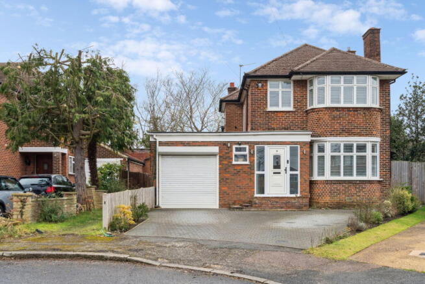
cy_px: 142
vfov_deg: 37.9
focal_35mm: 35
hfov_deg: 54.4
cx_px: 212
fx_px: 413
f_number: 11
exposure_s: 1/80
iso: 640
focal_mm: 35
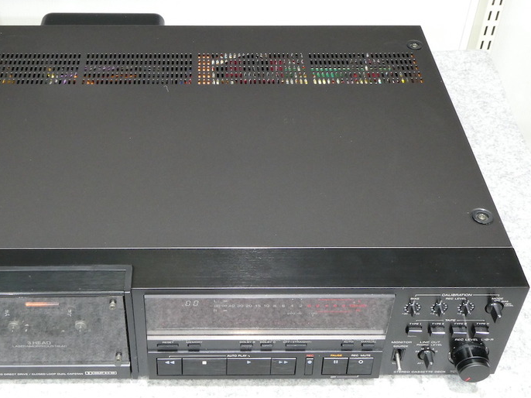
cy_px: 168
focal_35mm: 49
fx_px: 751
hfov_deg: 38.6
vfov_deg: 29.6
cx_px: 196
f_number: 5.6
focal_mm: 6.3
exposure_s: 1/3.2
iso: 400
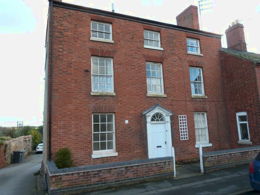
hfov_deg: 69.4
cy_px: 98
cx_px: 130
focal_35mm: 25
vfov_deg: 54.9
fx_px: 188
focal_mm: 4.5
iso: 100
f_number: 3.2
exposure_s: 1/125
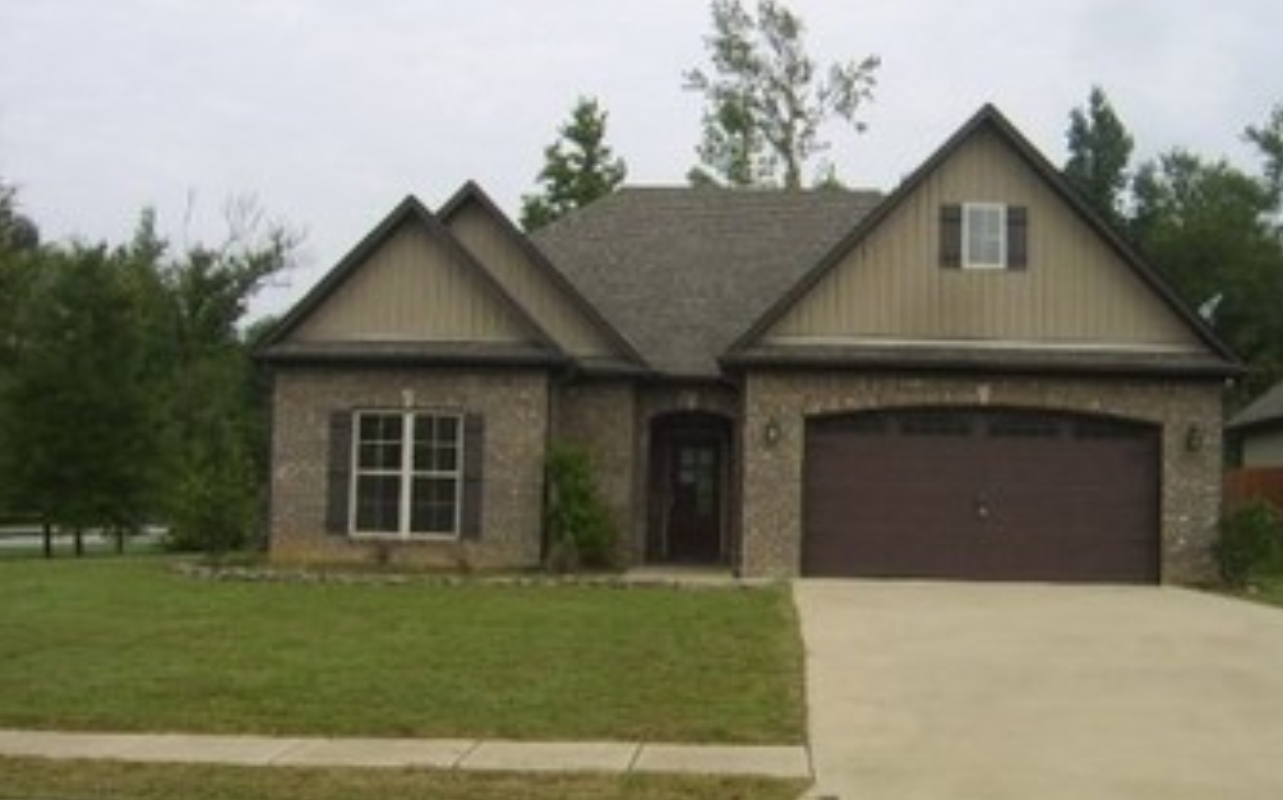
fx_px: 1188
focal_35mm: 34
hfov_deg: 56.7
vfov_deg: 37.2
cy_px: 429
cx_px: 659
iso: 71
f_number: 5.6
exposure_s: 1/297
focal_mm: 8.13
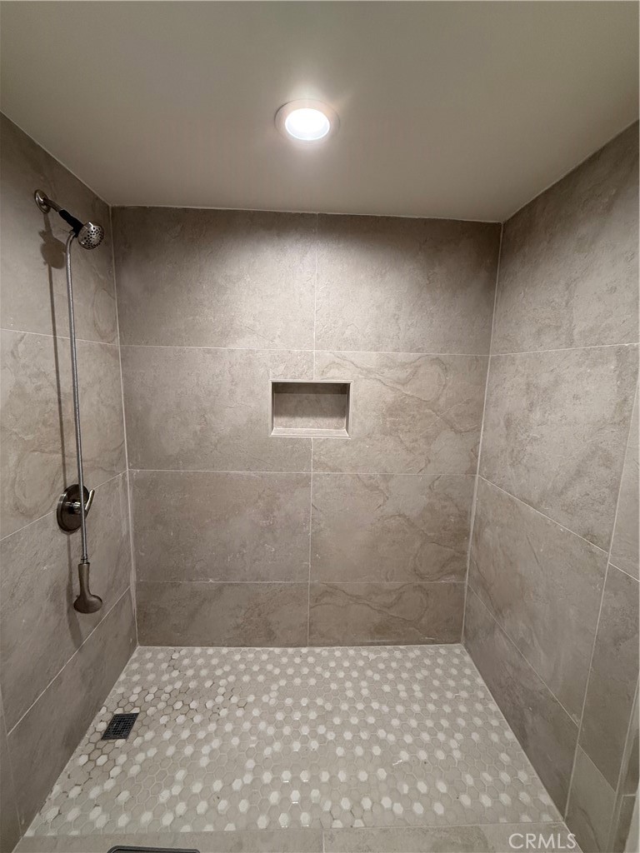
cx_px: 320
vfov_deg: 102.1
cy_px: 426
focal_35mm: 14
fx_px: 345
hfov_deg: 85.7
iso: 250
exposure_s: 1/120
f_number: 2.2
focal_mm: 2.22
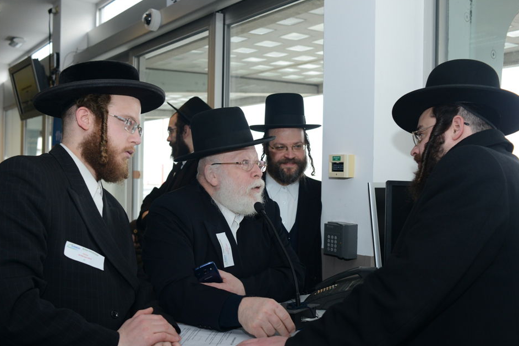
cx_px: 239
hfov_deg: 50.6
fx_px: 548
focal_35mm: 38
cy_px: 184
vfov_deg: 35.1
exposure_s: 1/250
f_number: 5.6
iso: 1000
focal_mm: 35
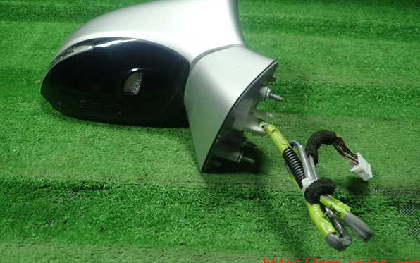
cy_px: 115
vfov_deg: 39.4
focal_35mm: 32
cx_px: 211
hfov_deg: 59.6
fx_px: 366
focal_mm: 5.5
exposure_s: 1/125
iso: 320
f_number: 2.3
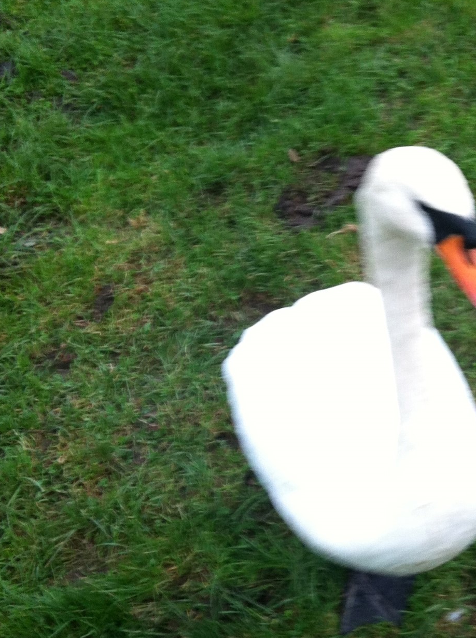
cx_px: 401
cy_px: 400
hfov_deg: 23.5
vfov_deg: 31.6
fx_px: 1121
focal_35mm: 61
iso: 100
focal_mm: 3.85
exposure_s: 1/15
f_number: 2.8
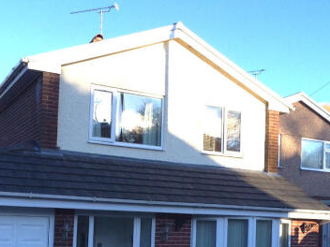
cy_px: 203
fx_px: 458
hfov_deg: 39.5
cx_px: 134
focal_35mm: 48
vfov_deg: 29.5
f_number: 2.2
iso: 32
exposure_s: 1/1244
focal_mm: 4.15
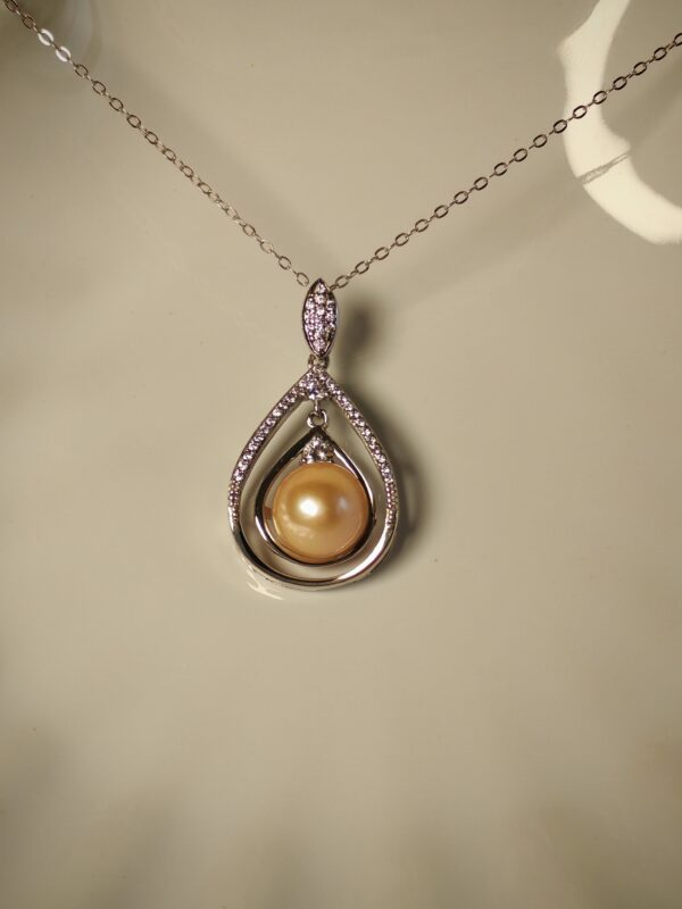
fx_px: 1786
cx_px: 341
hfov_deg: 21.6
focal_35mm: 68
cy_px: 454
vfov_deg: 28.6
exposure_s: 1/130
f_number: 1.95
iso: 50
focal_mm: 5.52
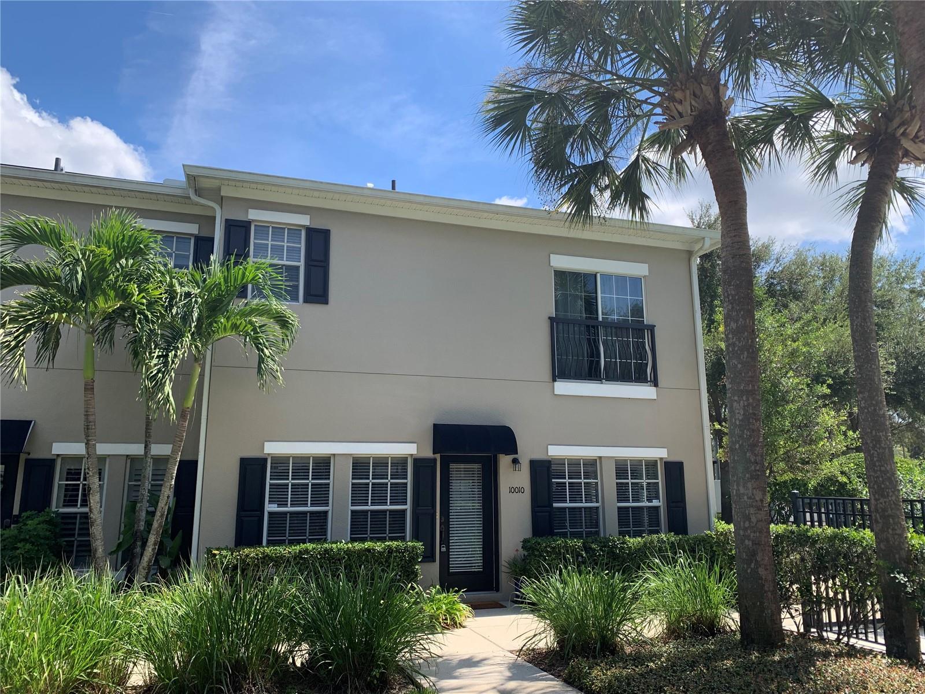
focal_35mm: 26
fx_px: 695
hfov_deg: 67.3
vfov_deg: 53.1
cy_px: 347
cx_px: 462
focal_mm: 4.25
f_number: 1.8
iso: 25
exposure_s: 1/1314
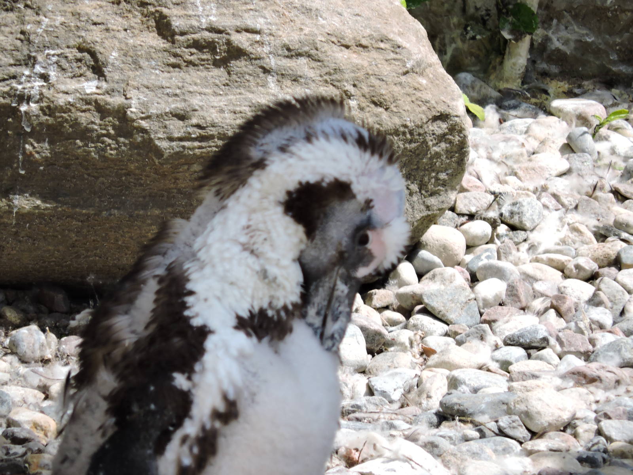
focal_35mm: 1000
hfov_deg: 2.0
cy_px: 238
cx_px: 316
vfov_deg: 1.5
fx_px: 18286
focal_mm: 180
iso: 220
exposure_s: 1/500
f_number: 5.9
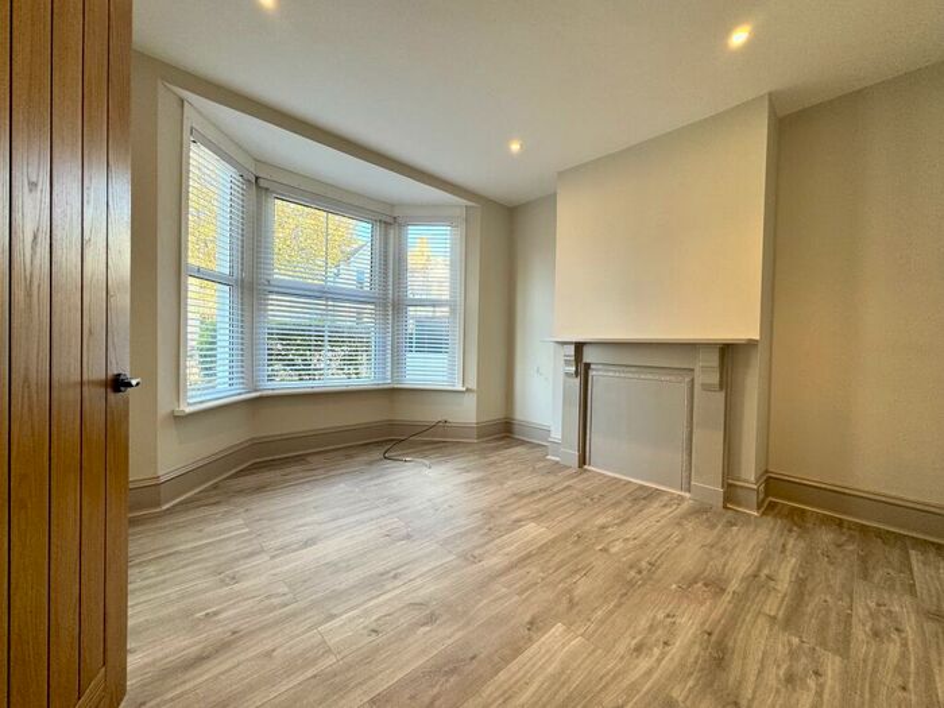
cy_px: 354
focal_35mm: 14
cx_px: 472
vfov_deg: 85.7
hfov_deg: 102.1
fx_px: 382
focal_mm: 2.22
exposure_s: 1/100
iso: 80
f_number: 2.2
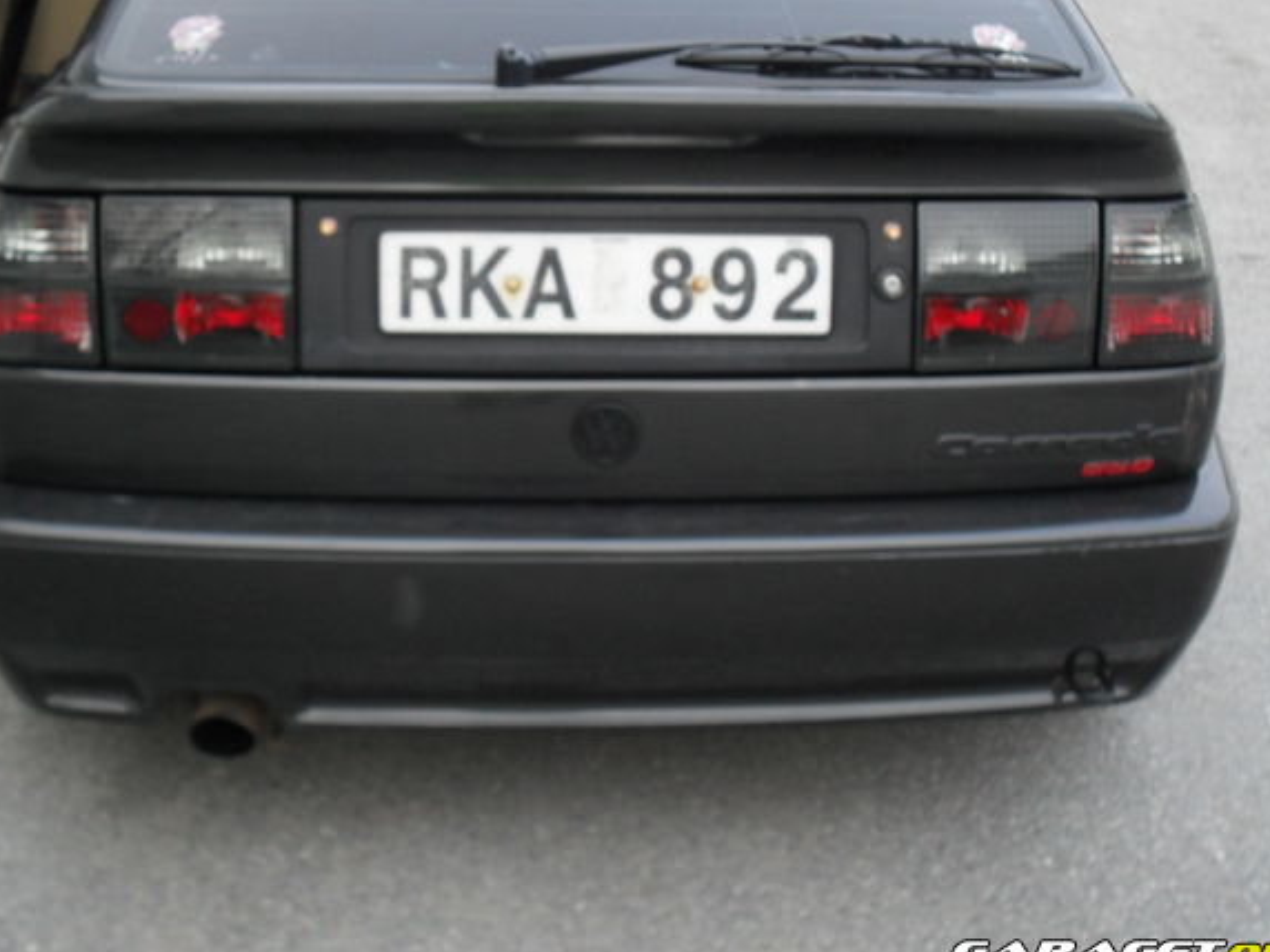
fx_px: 1724
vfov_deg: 30.9
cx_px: 622
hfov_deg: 40.4
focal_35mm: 47
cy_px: 442
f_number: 3.6
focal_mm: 7.5
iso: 240
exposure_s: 1/15
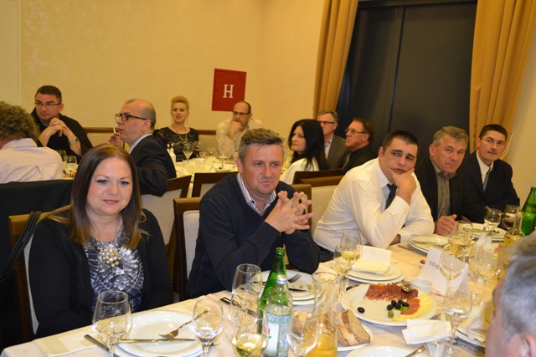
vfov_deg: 40.0
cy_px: 178
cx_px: 268
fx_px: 491
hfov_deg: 57.2
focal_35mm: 33
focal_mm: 22
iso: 1100
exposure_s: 1/60
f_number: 3.8
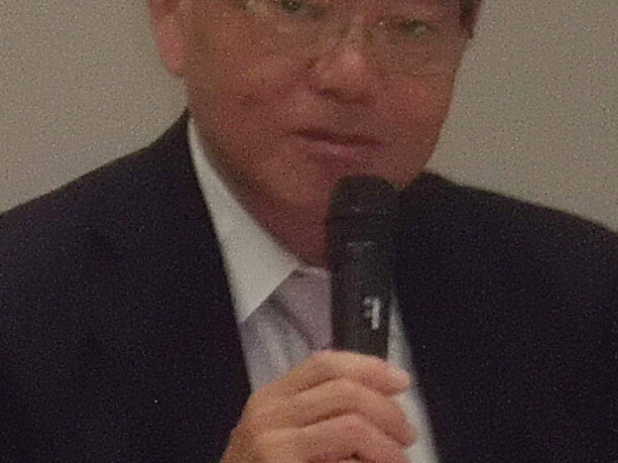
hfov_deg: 4.2
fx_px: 8350
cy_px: 514
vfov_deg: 3.2
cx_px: 743
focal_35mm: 468
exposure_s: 1/60
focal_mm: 20.1
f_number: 6
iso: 400
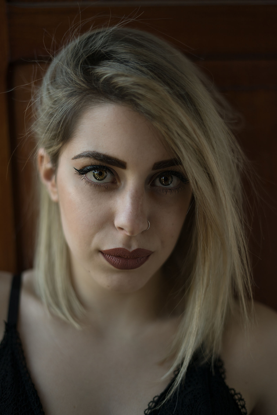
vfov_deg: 39.6
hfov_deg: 27.0
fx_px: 577
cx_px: 138
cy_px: 208
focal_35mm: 50
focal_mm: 50
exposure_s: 1/500
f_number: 1.8
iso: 200
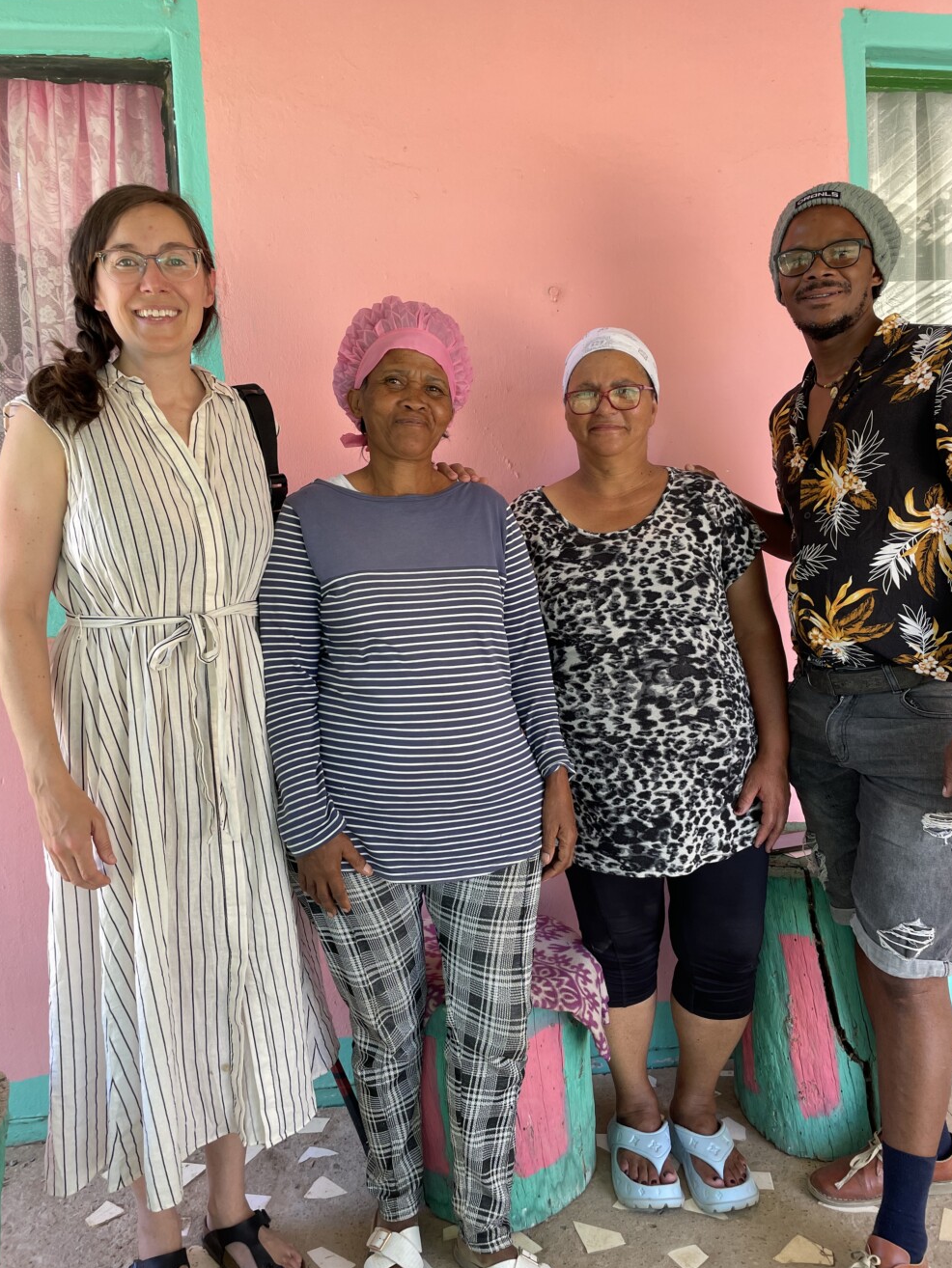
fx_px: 990
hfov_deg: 51.4
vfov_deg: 65.3
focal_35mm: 27
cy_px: 632
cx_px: 472
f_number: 1.6
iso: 50
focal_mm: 4.2
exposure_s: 1/121
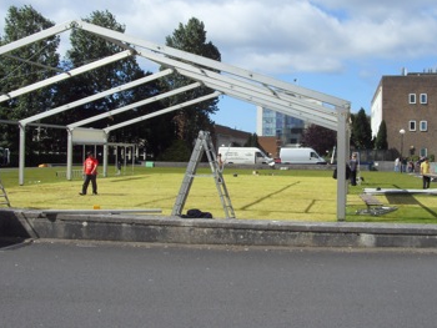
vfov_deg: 29.6
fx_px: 619
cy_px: 126
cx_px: 228
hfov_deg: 38.9
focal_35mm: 49
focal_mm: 6.6
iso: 80
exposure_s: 1/350
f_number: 6.2
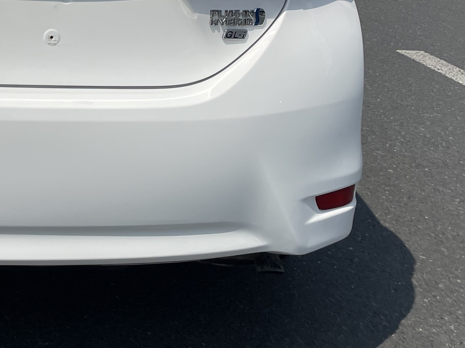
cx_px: 0
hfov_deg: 26.6
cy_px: -91
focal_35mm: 69
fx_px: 927
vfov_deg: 19.8
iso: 32
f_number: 1.6
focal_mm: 4.2
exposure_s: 1/9091
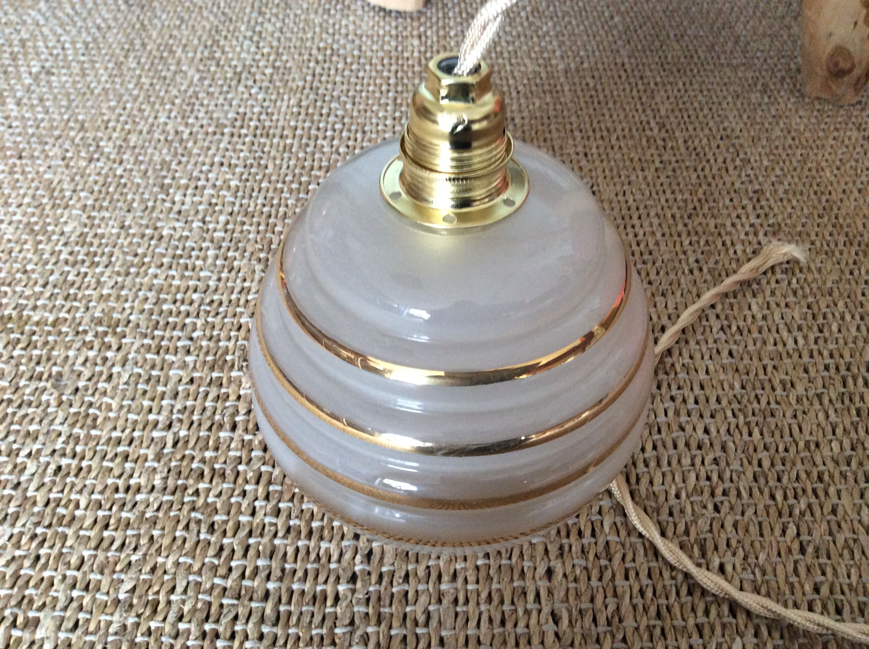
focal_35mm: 32
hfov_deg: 56.9
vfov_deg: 44.1
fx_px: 802
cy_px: 324
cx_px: 434
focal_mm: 3.3
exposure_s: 1/25
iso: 200
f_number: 2.4
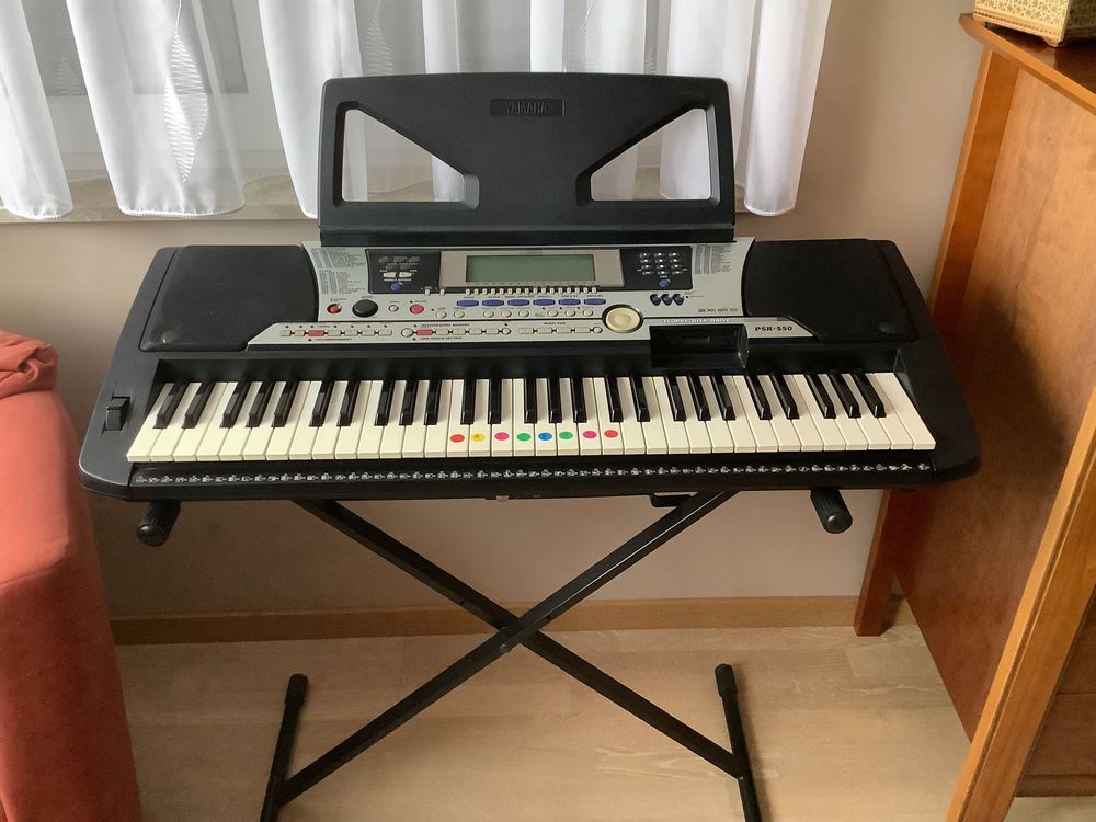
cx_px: 548
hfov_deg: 58.4
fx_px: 982
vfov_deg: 45.4
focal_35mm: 31
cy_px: 411
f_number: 2.4
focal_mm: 3.3
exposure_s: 1/40
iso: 400
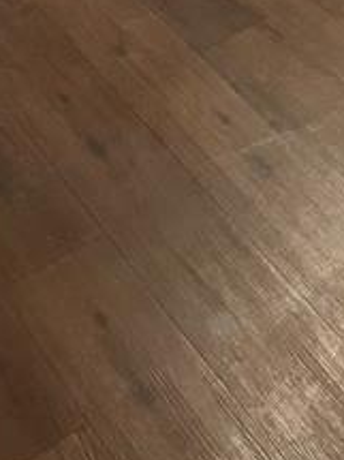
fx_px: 1233
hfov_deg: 15.7
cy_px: -334
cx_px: 320
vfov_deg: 17.6
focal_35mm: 93
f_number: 1.6
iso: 320
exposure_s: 1/40
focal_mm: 4.2
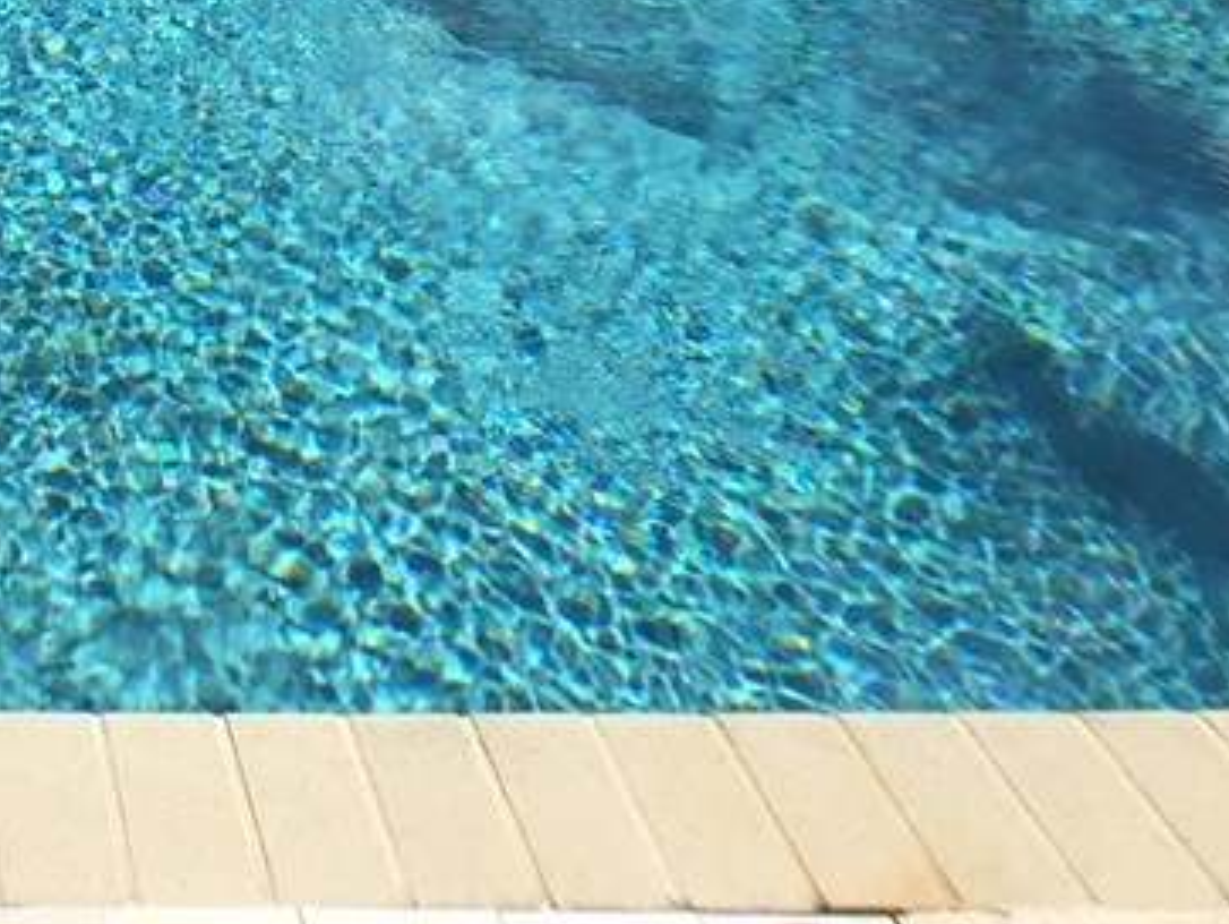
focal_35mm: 82
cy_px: -350
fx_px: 2913
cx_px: -221
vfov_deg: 16.8
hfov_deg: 22.1
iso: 32
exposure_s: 1/3300
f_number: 2.2
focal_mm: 4.15
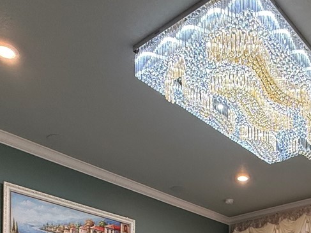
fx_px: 413
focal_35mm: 46
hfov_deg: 39.4
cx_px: 255
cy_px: 338
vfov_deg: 25.0
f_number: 2.2
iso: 200
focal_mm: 2.22
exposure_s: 1/120
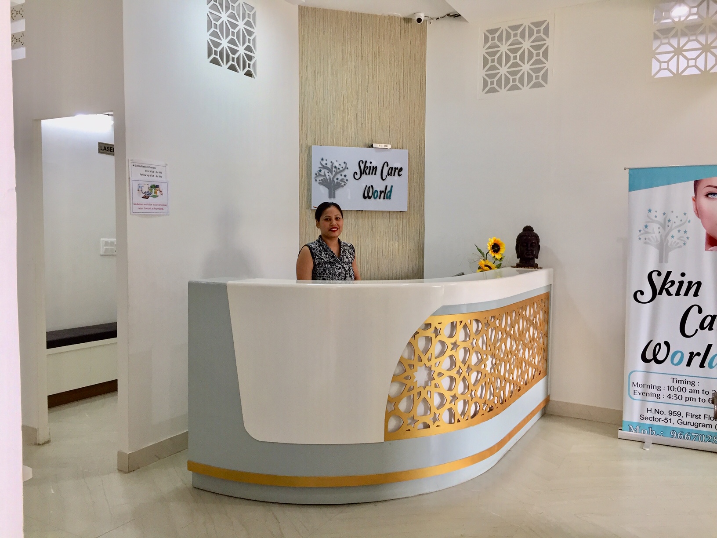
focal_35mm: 29
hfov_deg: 61.7
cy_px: 269
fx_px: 601
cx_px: 358
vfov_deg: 48.2
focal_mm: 4.15
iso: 50
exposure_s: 1/33
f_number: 2.2
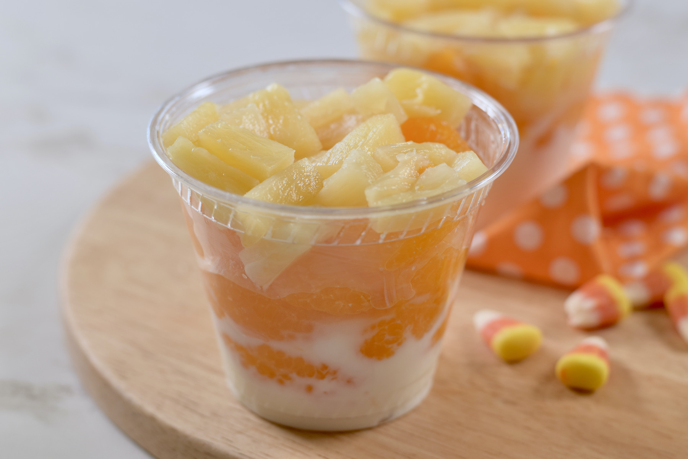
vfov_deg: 18.2
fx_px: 1433
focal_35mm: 75
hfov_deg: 27.0
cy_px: 230
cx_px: 344
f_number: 4.5
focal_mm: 50
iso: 200
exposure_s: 1/60
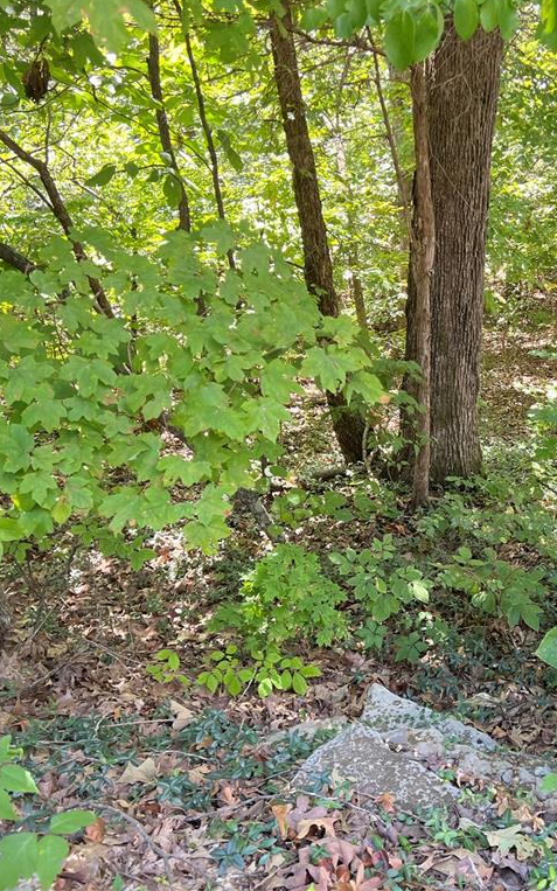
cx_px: 426
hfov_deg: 33.7
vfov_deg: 52.7
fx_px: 898
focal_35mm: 37
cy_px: 444
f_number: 1.5
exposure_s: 1/121
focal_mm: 5.7
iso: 80
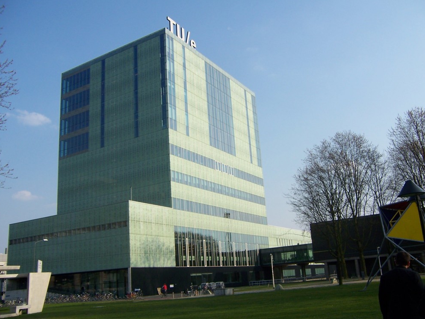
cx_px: 213
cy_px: 164
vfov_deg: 41.8
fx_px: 417
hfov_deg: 54.0
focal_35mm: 34
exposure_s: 1/750
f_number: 3.4
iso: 80
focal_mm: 5.5
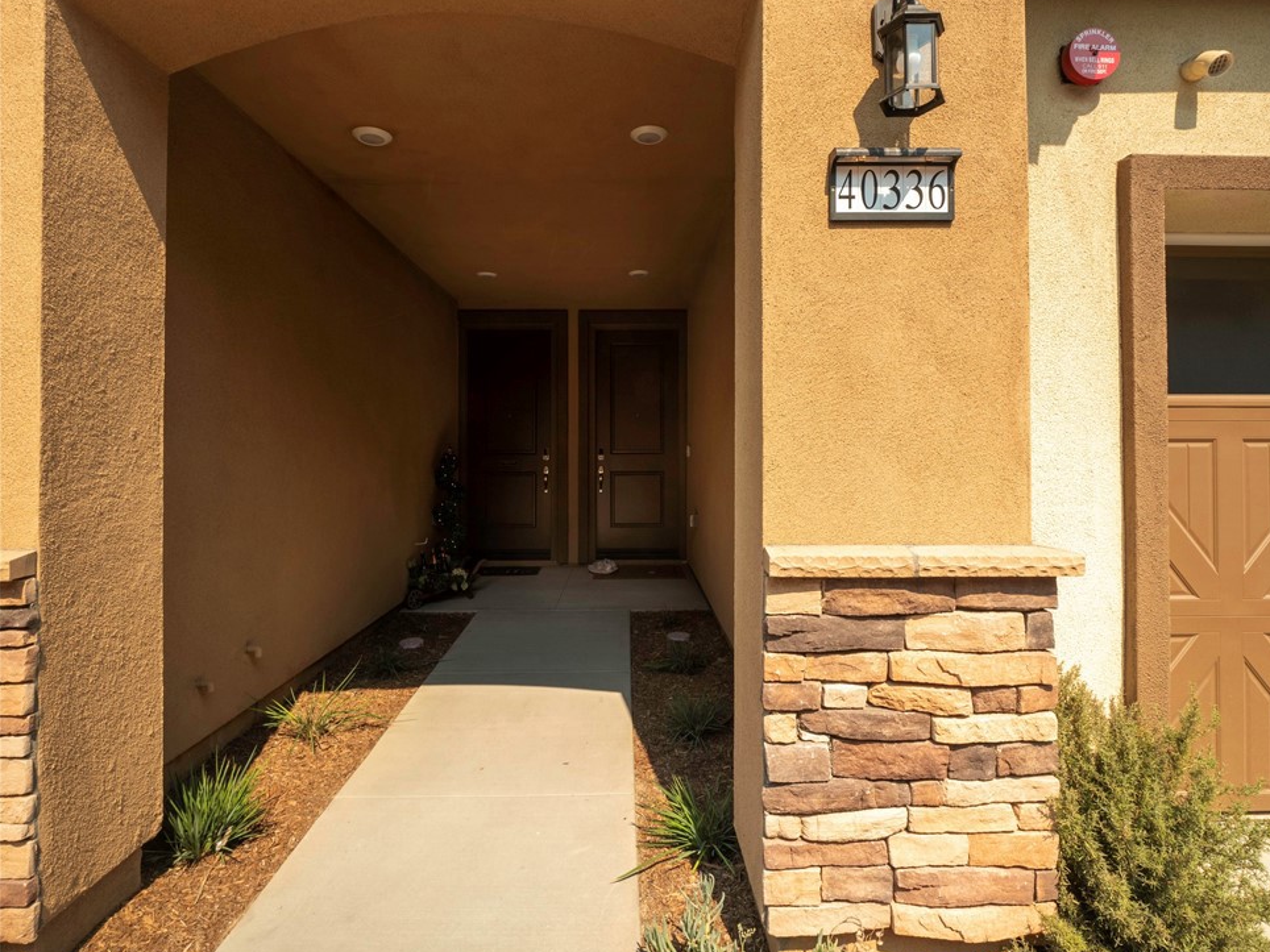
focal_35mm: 17
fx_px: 624
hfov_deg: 90.9
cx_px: 673
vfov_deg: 74.7
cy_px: 485
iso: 100
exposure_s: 1/160
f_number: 8
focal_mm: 8
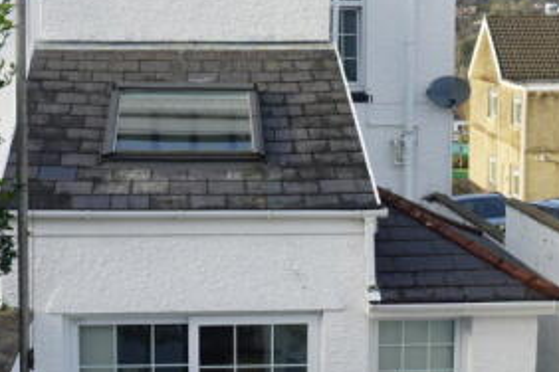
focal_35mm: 73
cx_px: 282
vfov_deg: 18.6
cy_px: 183
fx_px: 1136
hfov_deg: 27.6
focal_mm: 21
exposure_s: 1/80
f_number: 8
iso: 100
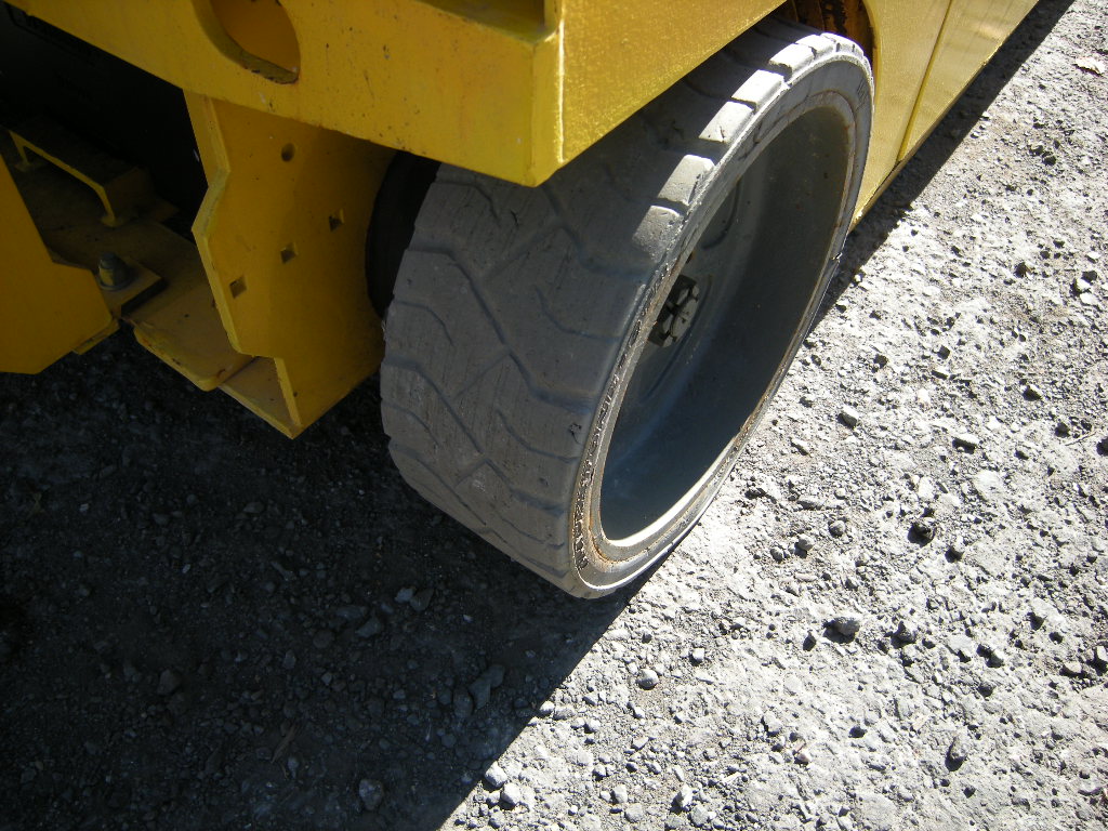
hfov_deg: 63.4
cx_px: 554
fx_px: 896
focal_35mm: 28
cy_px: 416
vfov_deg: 49.7
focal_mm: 4.7
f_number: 2.8
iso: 64
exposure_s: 1/292
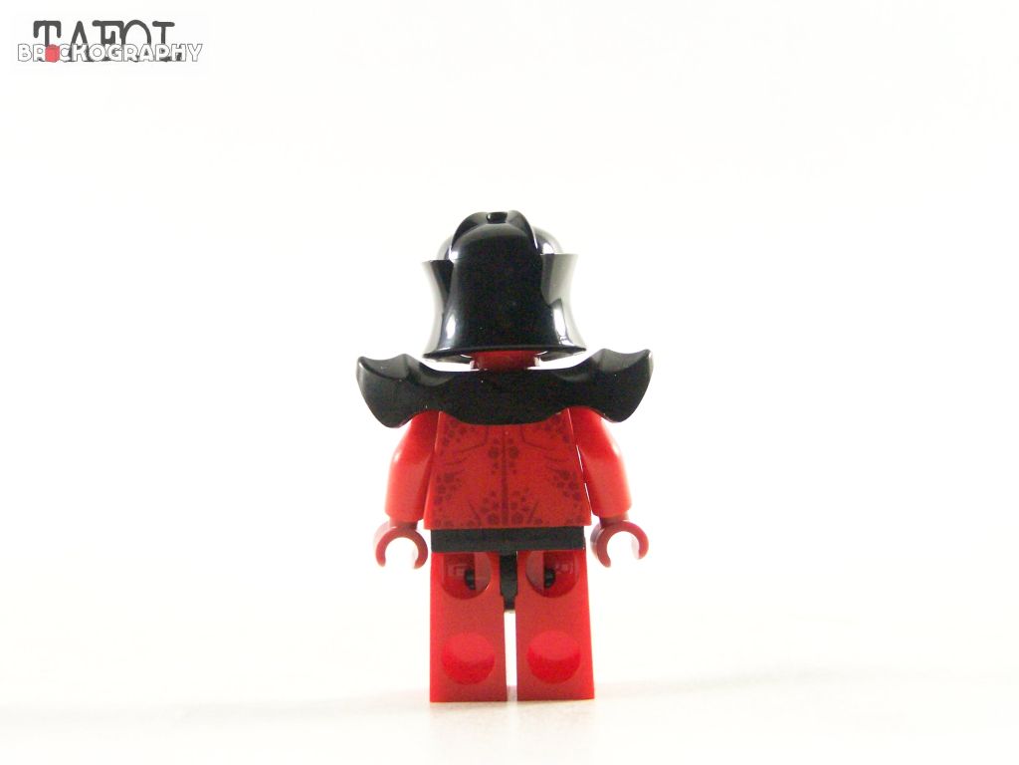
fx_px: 1972
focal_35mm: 67
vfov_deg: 21.9
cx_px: 510
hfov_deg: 29.0
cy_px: 382
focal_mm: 11.1
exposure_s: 1/60
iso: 400
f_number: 3.2
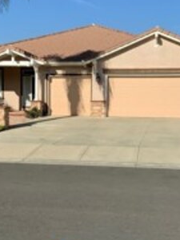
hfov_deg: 27.0
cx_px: 82
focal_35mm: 54
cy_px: 130
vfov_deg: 35.6
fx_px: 375
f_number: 1.8
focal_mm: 3
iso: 16
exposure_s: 1/2801
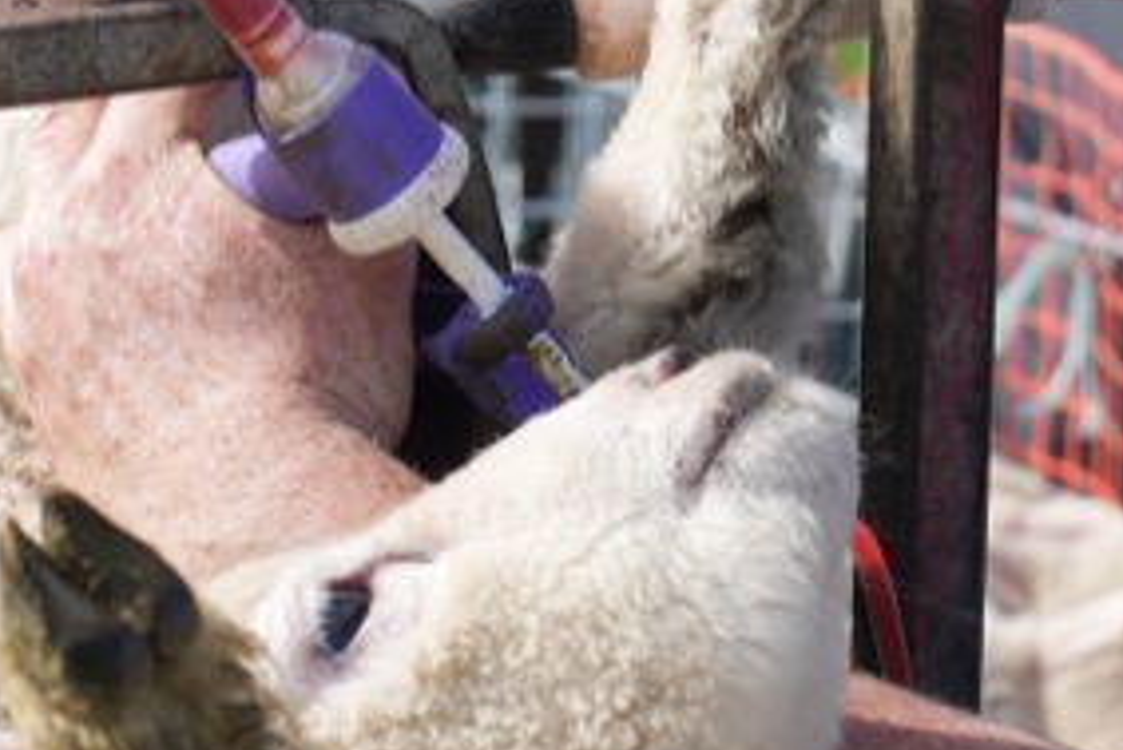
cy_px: -381
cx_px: 433
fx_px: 8458
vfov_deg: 5.0
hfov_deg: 7.6
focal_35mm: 271
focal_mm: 48
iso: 100
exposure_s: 1/250
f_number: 6.3
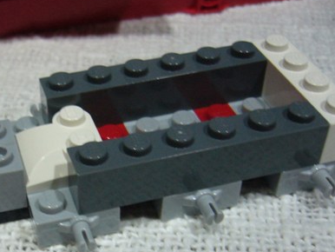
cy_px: 182
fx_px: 562
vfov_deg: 25.0
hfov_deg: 32.2
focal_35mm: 58
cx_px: 62
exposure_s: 1/13
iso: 200
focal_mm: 5.8
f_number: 2.8
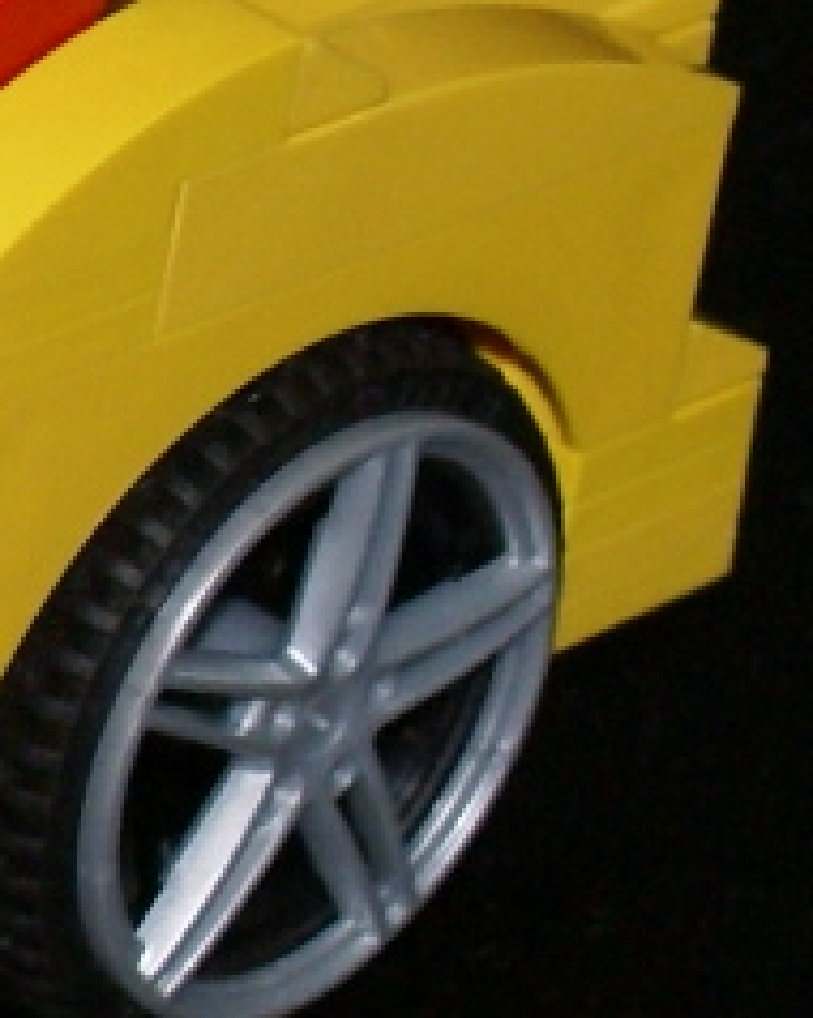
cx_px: -1686
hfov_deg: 3.8
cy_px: 278
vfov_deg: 4.9
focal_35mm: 398
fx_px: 11980
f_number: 5.6
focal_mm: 35
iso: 400
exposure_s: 1/60
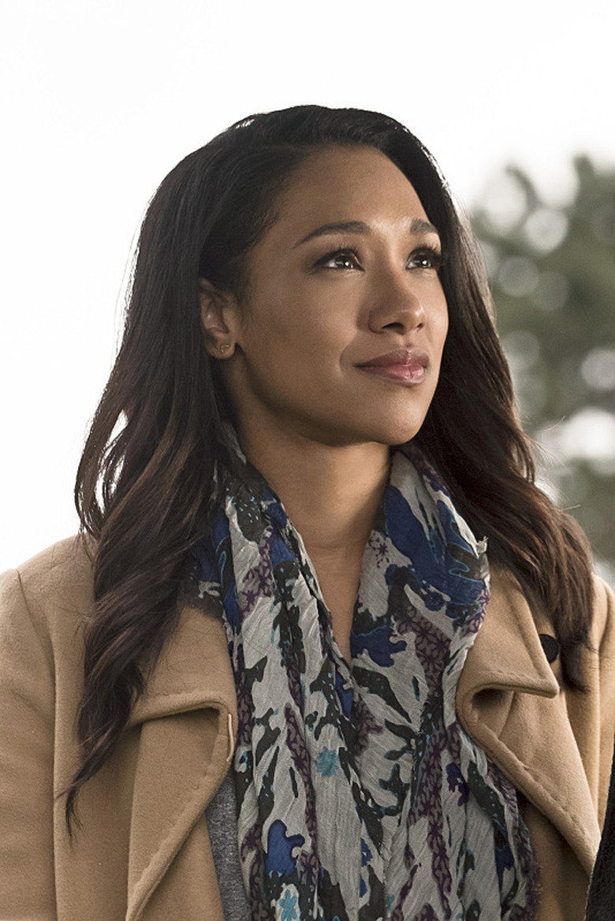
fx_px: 4760
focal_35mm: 186
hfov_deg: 7.4
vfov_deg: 11.1
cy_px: 460
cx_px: 308
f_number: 7.1
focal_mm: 186
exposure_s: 1/250
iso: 1250
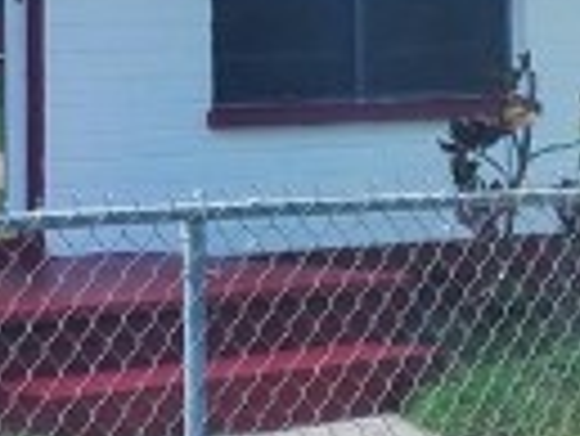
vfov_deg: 8.1
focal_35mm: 183
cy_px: -67
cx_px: -202
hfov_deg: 10.5
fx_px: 3069
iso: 12
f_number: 1.8
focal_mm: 6.4
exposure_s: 1/1013
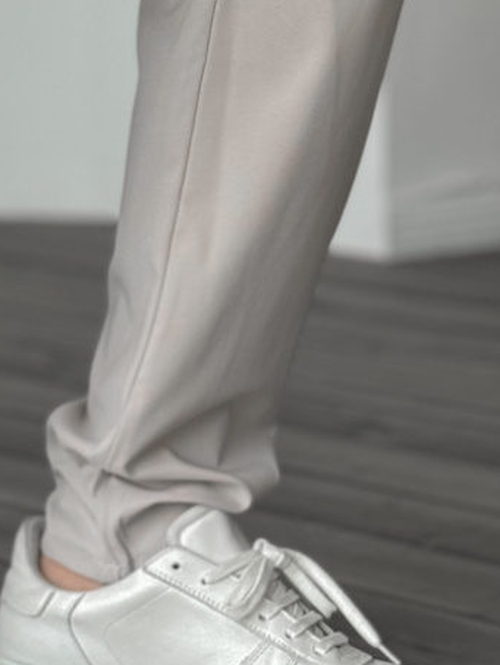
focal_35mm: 169
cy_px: -116
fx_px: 3252
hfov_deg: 8.8
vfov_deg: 11.5
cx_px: 122
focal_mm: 6.76
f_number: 1.8
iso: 64
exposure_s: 1/230
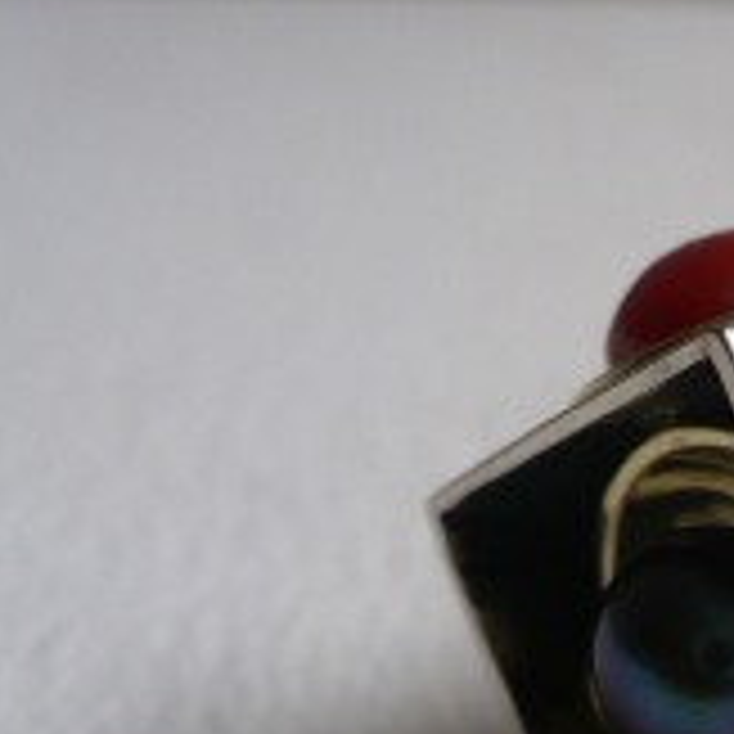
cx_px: 824
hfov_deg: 18.5
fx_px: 2159
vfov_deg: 18.8
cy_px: 720
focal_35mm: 90
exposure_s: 1/30
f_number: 2.8
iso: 100
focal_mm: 6.1
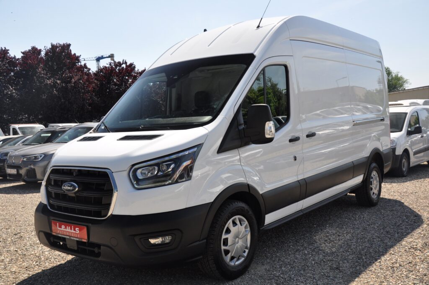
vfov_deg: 36.8
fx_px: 428
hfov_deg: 53.2
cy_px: 142
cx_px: 214
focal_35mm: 36
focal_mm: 24
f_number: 9
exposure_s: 1/320
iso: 500
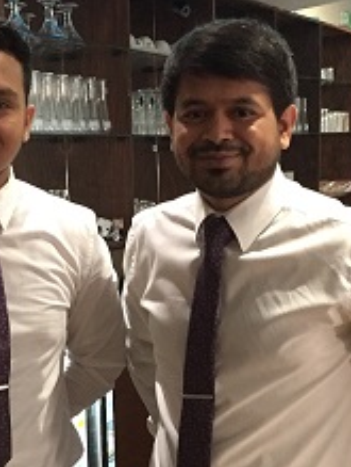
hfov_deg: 22.3
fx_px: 890
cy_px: 319
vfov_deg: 29.1
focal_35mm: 66
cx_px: 129
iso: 400
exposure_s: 1/17
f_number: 2.2
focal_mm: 4.15
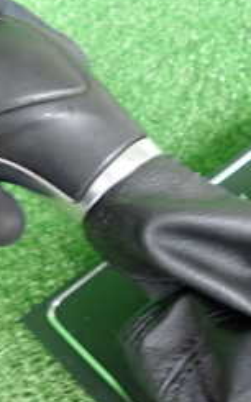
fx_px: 712
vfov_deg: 31.3
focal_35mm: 65
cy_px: 266
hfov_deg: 19.7
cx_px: 218
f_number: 2
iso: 400
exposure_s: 1/30
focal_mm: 4.5
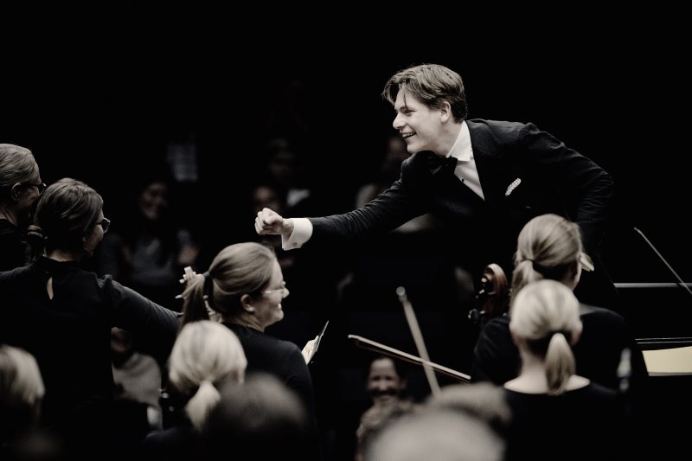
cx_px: 346
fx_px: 5765
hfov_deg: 6.9
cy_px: 230
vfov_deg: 4.6
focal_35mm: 300
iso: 4000
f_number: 2.8
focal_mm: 300
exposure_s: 1/800
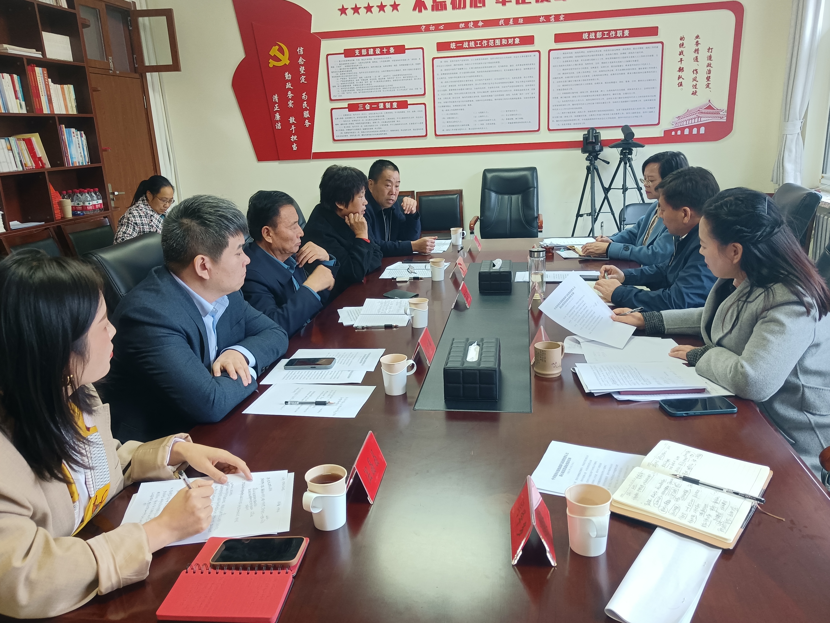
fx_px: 647
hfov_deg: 65.3
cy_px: 312
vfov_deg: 51.4
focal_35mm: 27
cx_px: 415
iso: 497
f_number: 1.9
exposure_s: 1/50
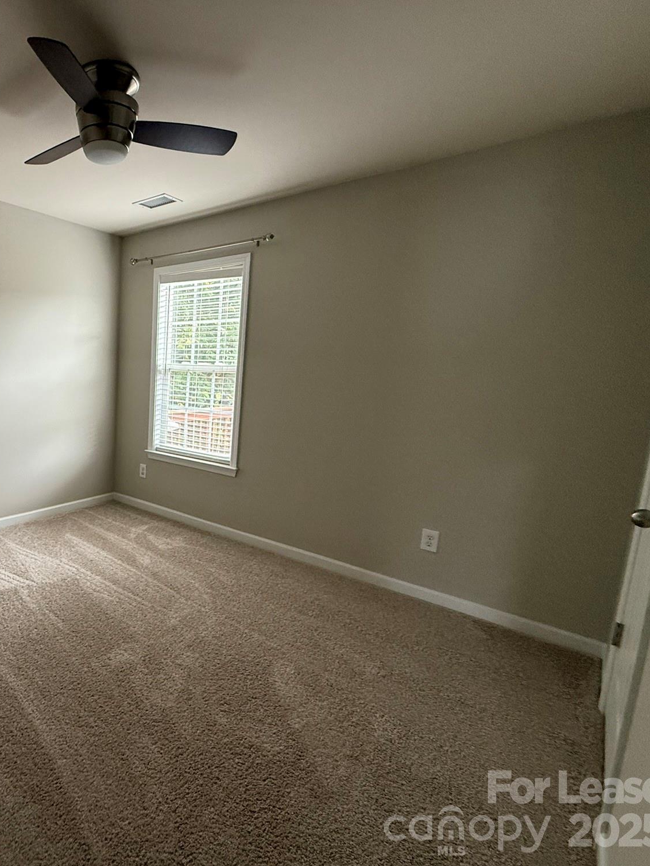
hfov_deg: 62.3
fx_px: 476
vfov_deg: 84.7
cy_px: 437
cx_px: 121
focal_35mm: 19
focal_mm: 2.22
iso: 250
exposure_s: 1/99
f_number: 2.2
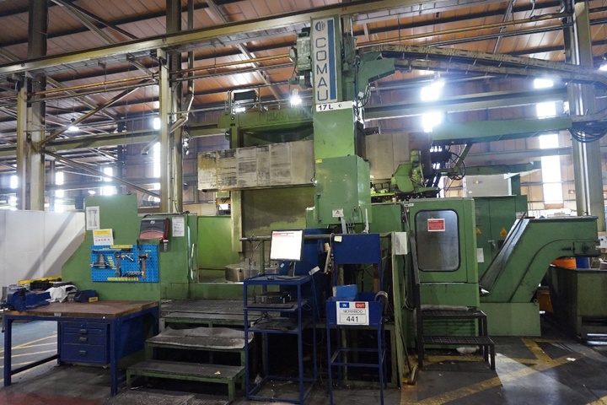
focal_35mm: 24
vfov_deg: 53.1
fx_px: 405
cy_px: 202
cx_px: 304
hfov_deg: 73.7
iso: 3200
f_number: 3.5
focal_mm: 16
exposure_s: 1/50
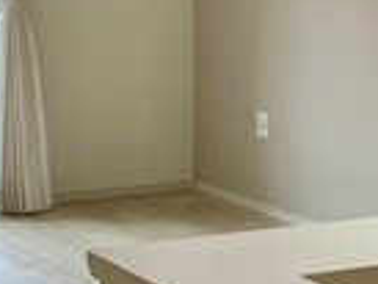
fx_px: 1694
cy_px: 47
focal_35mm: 155
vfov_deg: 9.6
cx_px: 455
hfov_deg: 12.4
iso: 40
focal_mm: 3.99
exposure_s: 1/121
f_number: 1.8
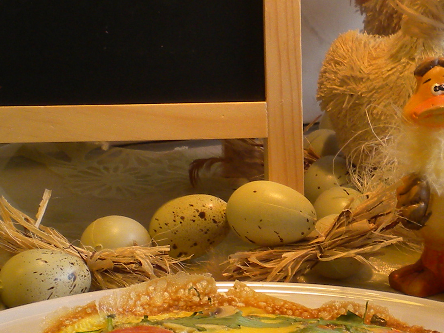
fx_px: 1719
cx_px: 240
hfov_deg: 14.7
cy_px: 250
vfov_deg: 11.0
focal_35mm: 134
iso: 69
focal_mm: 6.6
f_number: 3.5
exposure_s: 1/59
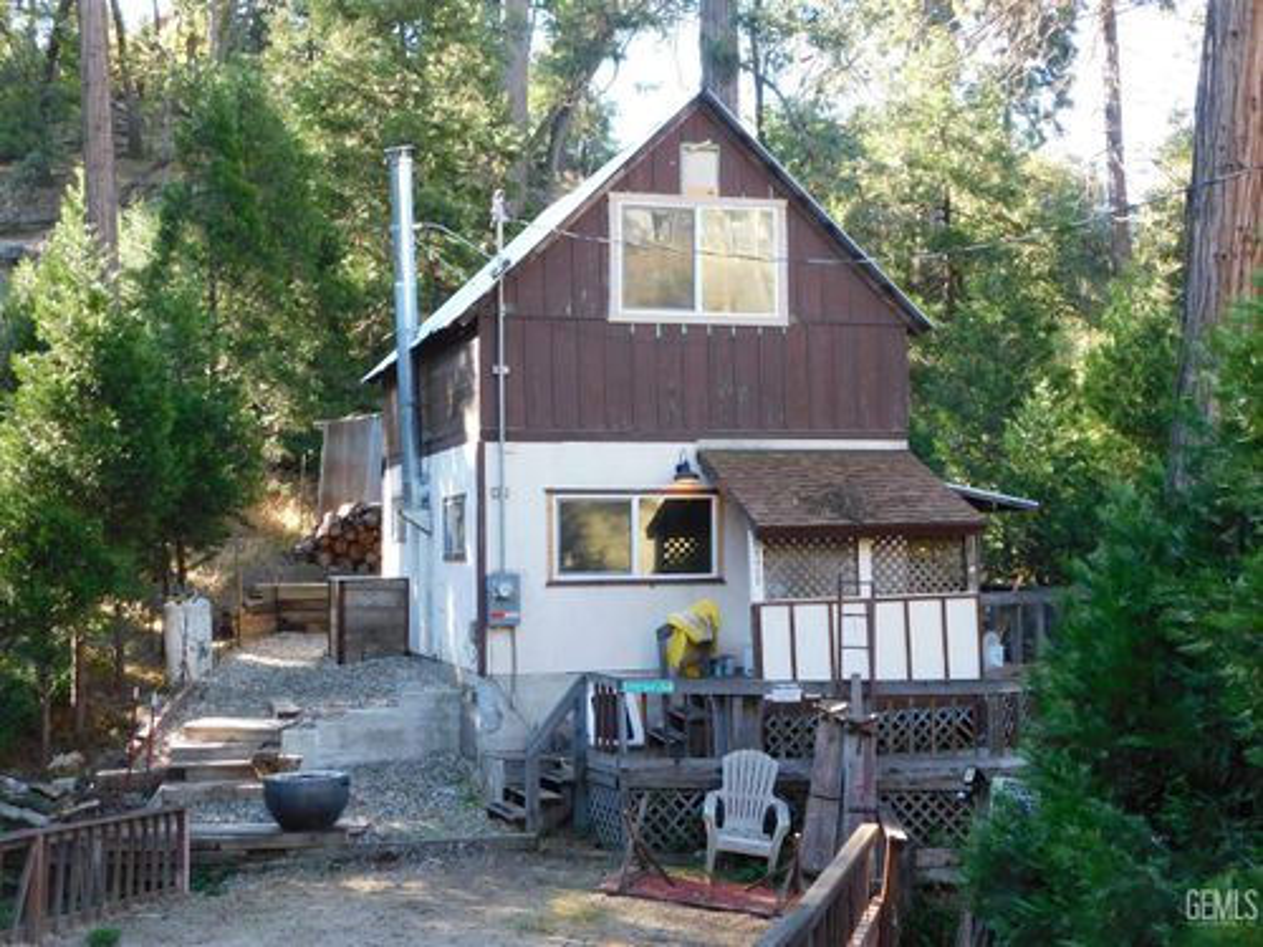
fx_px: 1861
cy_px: 474
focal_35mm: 51
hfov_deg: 37.5
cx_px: 632
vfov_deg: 28.6
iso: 125
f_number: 3.8
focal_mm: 9
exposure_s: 1/50
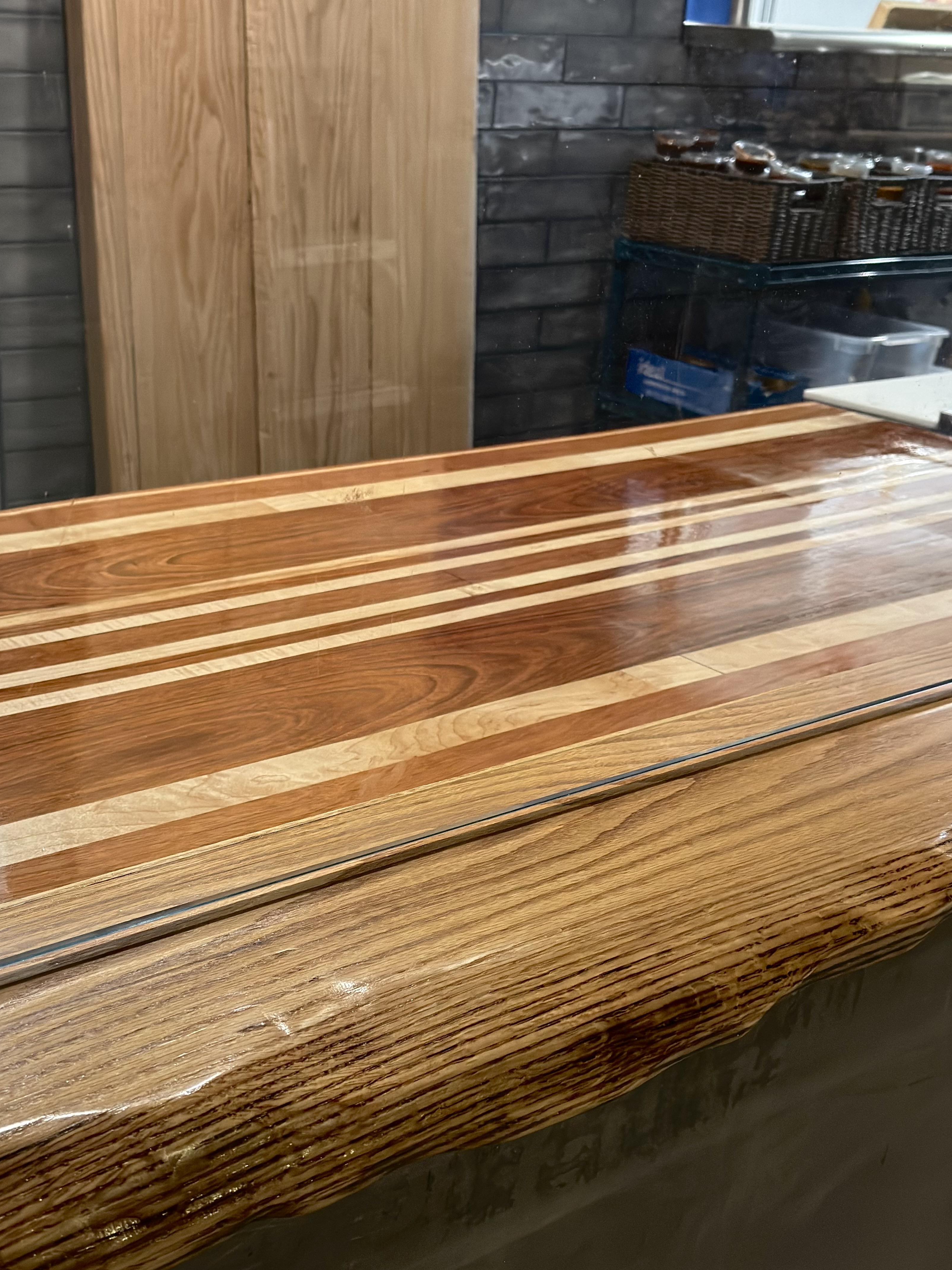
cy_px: 681
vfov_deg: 40.4
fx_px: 1724
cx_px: 370
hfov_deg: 30.8
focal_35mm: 47
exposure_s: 1/40
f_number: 1.78
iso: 640
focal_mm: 6.76
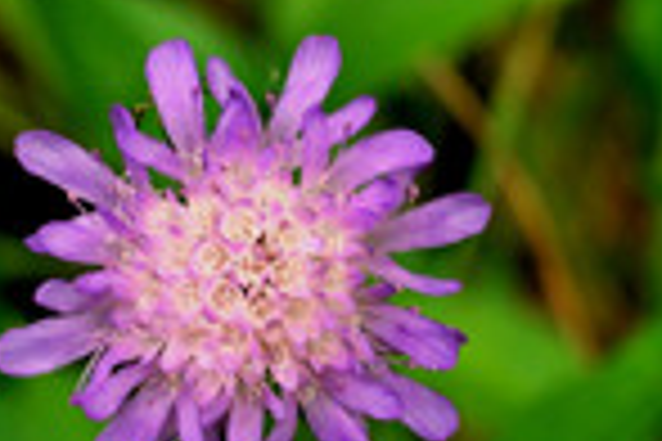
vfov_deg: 7.7
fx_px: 3286
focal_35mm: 179
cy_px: 290
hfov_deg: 11.5
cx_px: 275
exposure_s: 1/60
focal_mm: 35
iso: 200
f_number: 4
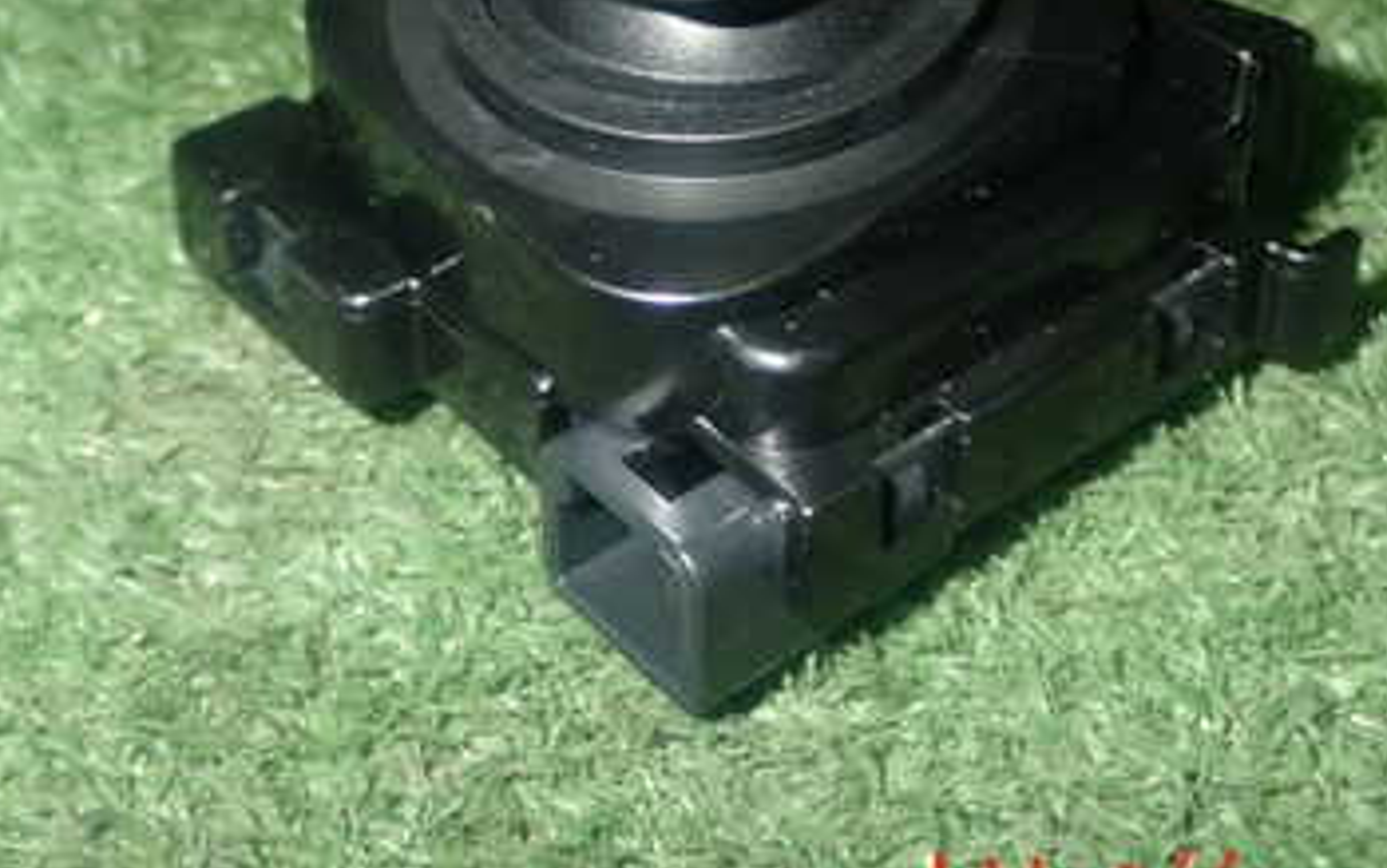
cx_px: 638
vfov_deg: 18.5
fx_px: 2609
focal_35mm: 69
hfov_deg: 29.8
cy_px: 52
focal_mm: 6.83
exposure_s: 1/40
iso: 400
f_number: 8
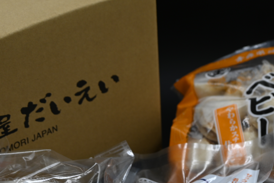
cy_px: 215
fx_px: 898
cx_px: 258
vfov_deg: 11.4
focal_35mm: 118
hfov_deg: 17.0
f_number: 5.6
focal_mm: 42
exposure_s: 1/125
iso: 100
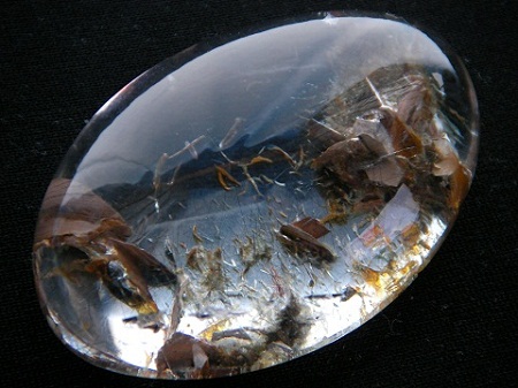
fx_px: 1241
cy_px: 194
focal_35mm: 83
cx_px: 259
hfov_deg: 23.6
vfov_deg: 17.8
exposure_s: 1/3.1
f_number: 3.9
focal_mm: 13.8
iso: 100
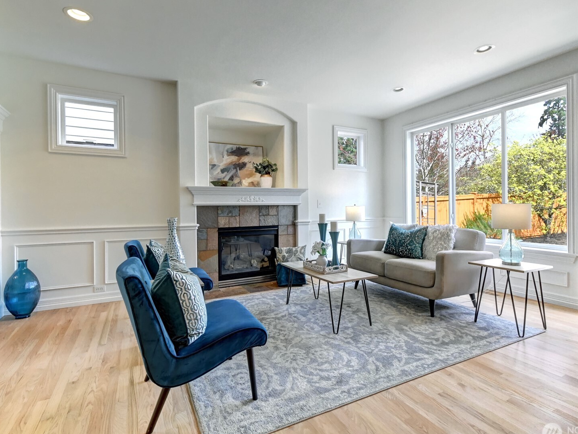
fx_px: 284
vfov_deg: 74.7
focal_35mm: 17
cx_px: 299
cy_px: 221
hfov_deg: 91.0
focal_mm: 10
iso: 3200
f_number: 11
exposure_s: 1/25
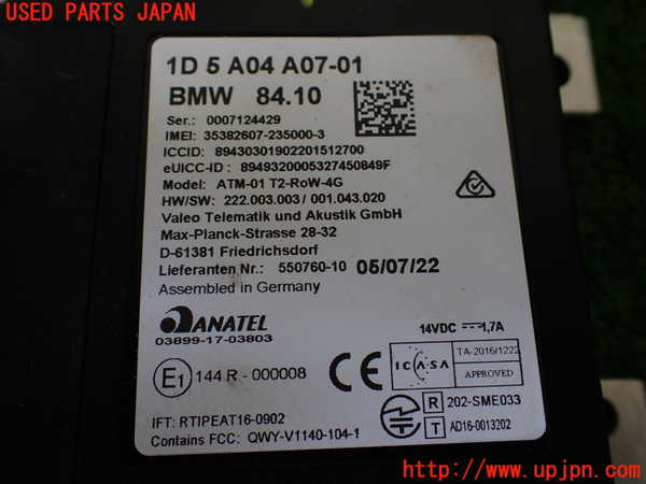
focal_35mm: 30
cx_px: 323
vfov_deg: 46.8
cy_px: 242
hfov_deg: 60.0
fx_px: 560
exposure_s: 1/125
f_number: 2.3
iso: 125
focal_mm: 5.4
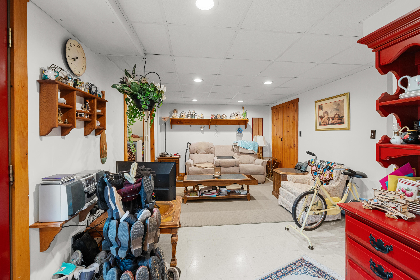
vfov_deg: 73.7
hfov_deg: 96.8
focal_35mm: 16
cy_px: 140
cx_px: 210
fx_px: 187
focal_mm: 16
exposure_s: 1/8
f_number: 7.1
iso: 800
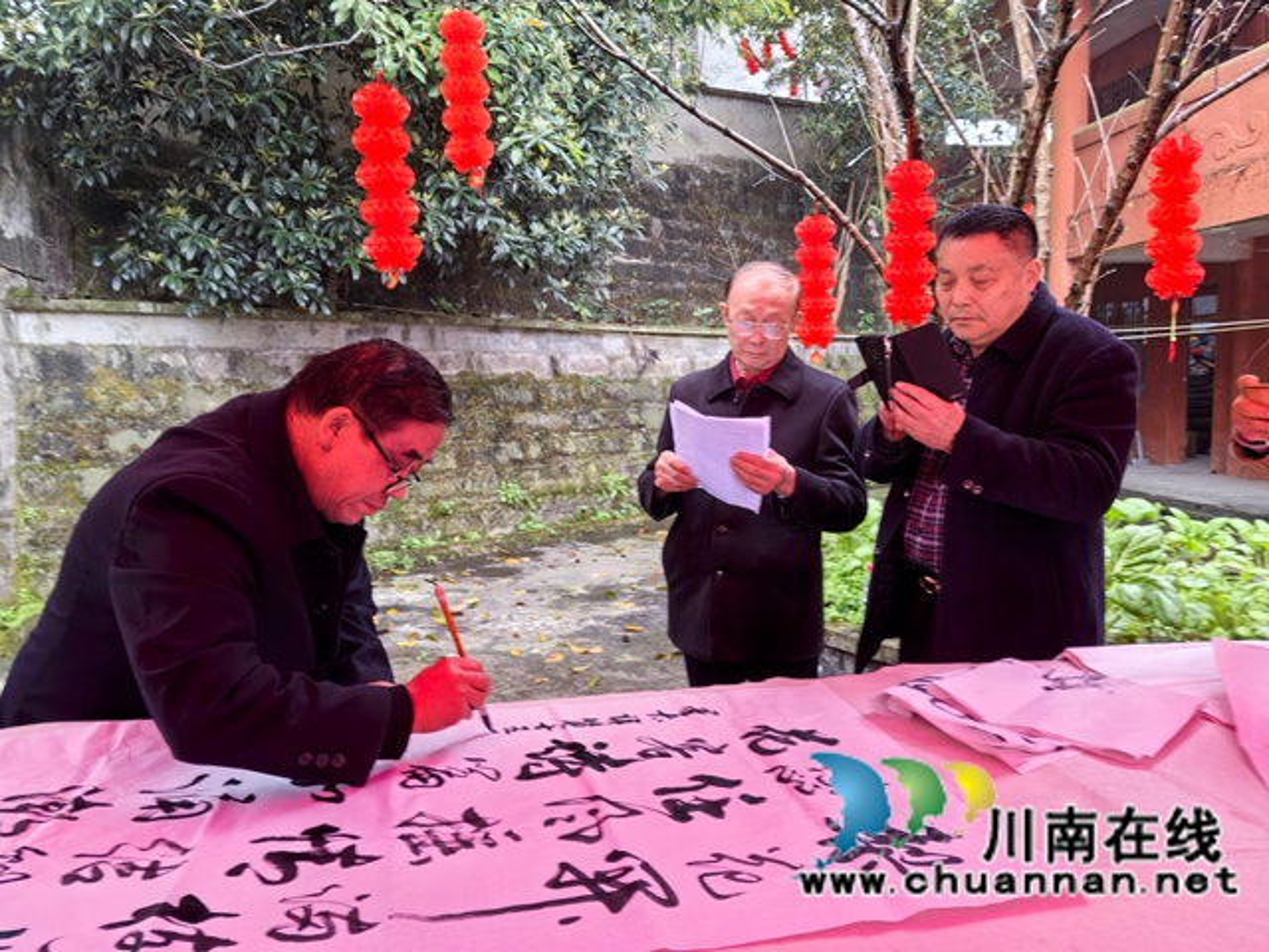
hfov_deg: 65.3
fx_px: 990
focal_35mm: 27
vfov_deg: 51.4
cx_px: 634
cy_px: 476
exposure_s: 1/50
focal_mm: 5.52
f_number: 1.9
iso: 200
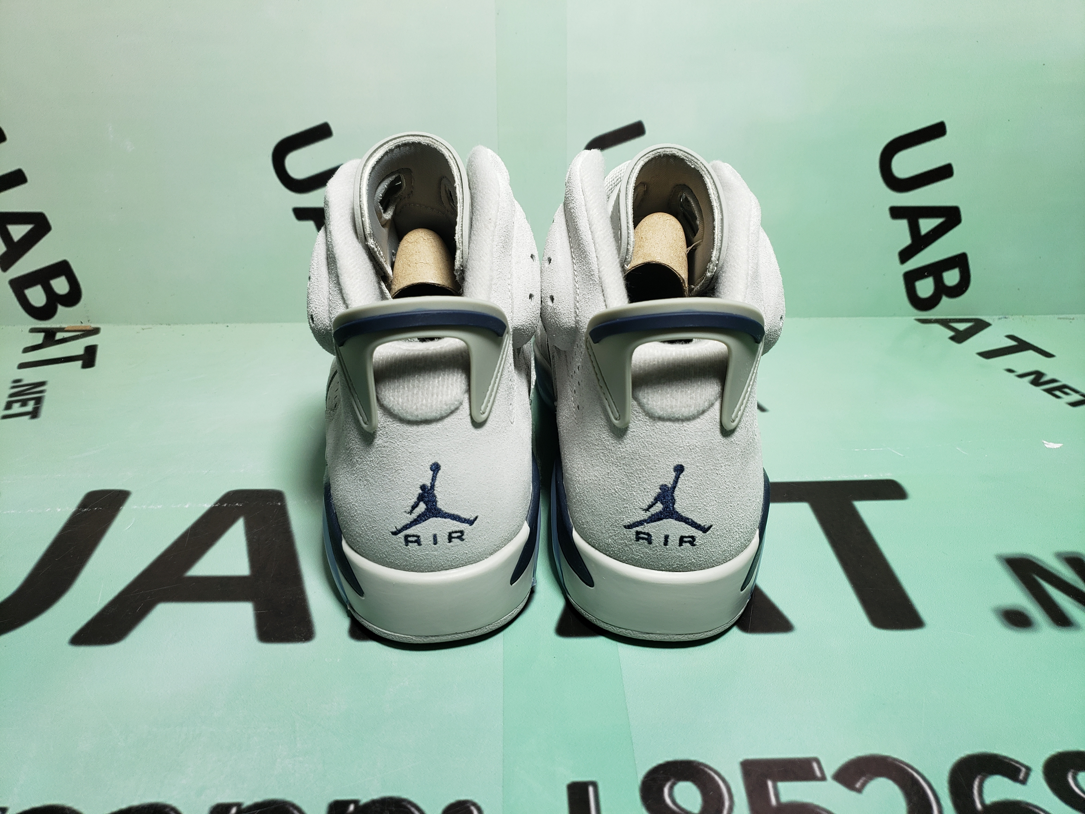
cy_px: 407
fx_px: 815
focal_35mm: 26
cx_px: 542
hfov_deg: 67.3
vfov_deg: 53.1
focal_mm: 4.3
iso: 50
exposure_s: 1/258
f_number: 1.5
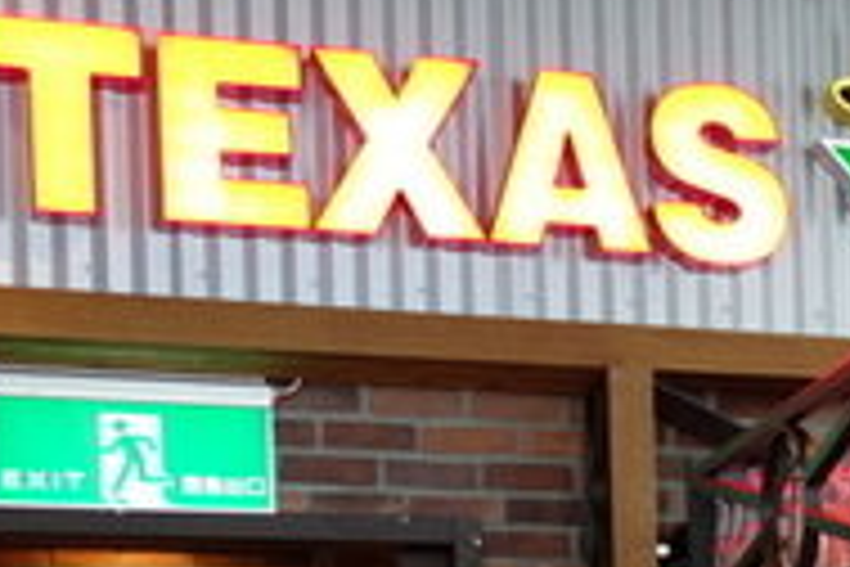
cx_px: 1075
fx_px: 2101
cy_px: 830
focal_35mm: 89
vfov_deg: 14.4
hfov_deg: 21.0
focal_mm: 10.4
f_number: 1.8
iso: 125
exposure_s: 1/50
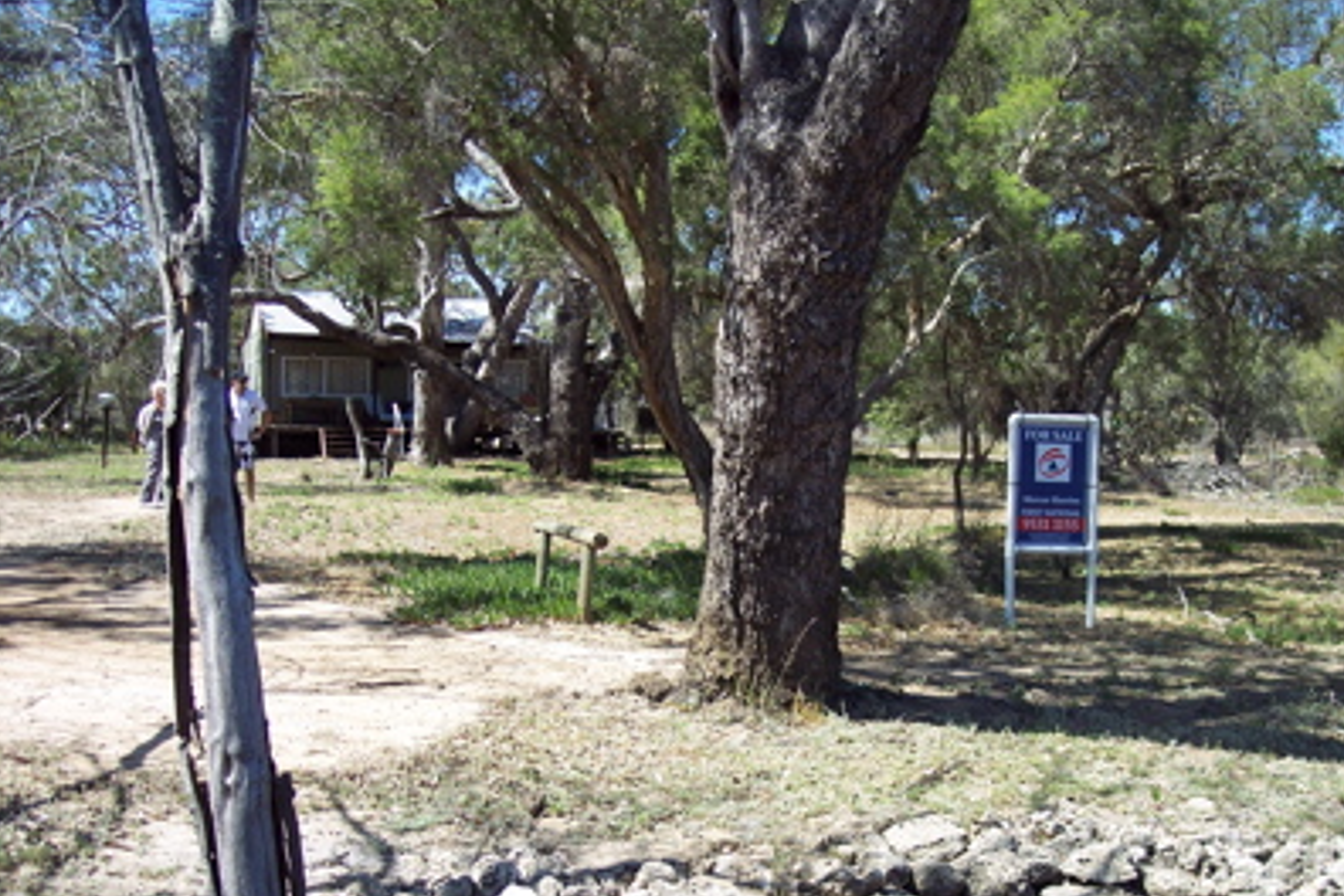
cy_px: 502
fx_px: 1531
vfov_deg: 32.6
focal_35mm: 41
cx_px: 672
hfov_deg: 47.4
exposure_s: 1/500
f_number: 3.4
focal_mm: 8
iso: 100
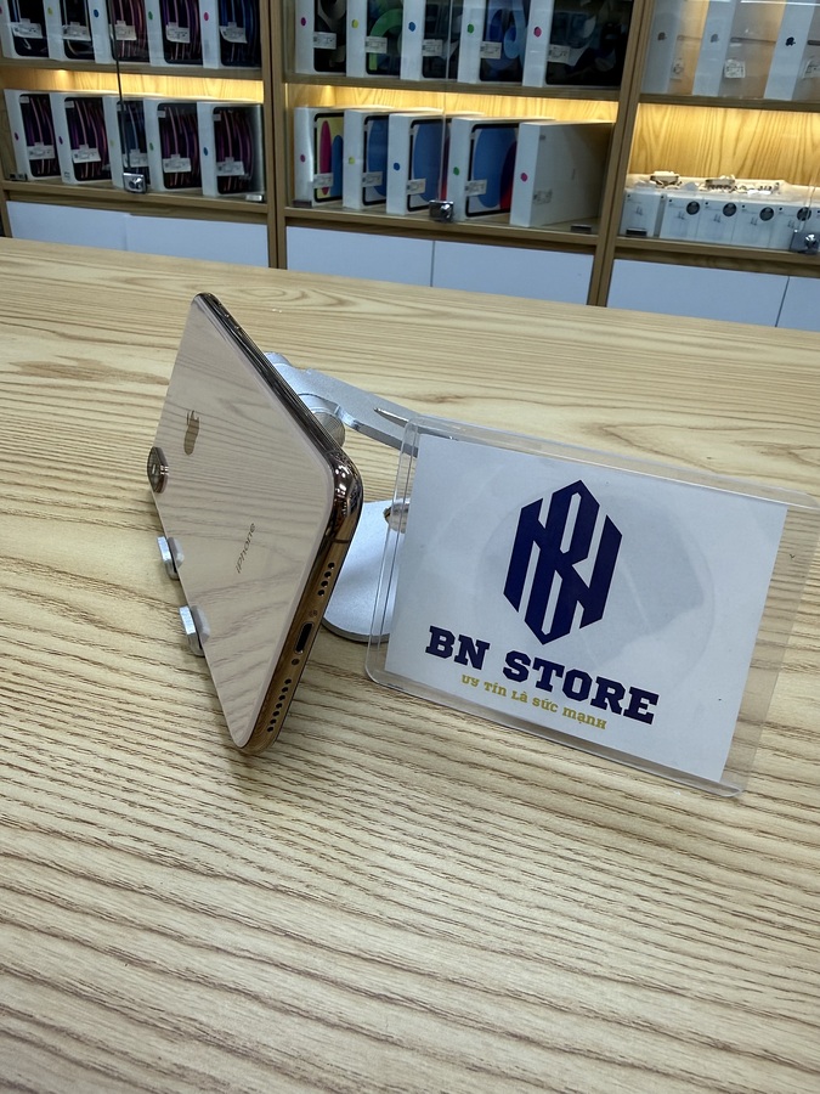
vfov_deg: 71.6
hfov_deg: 56.8
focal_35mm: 24
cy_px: 547
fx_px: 758
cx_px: 410
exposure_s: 1/120
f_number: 2.2
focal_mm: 2.22
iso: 80
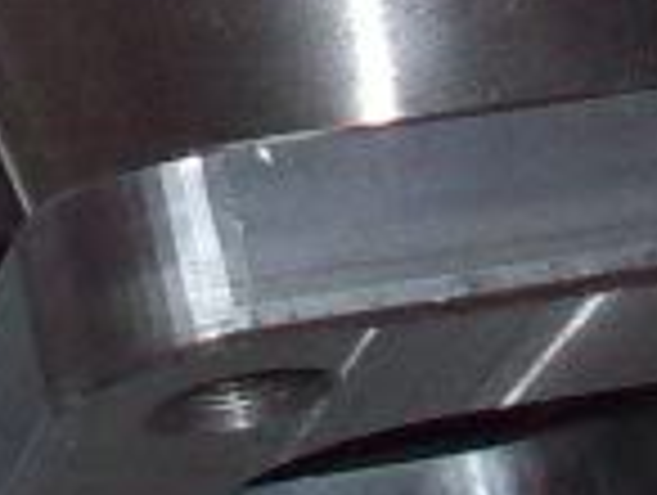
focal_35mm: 259
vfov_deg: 5.6
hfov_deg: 7.5
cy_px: -603
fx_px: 4924
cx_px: -243
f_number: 2.8
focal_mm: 6.2
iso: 160
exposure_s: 1/64
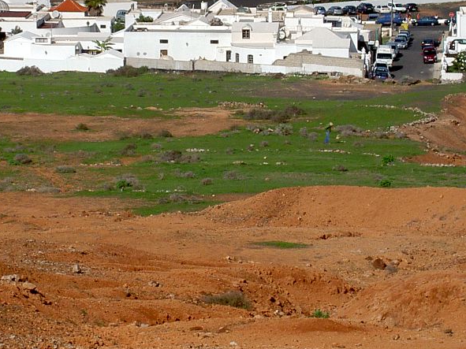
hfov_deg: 9.5
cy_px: 5
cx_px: 110
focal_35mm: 207
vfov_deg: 7.1
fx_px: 2786
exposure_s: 1/400
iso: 50
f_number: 8.3
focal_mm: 16.8
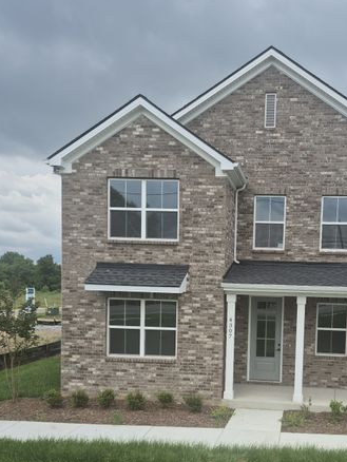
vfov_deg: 51.5
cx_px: 259
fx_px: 467
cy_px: 312
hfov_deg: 39.6
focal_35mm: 35
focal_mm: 5.4
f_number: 1.8
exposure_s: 1/882
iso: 25
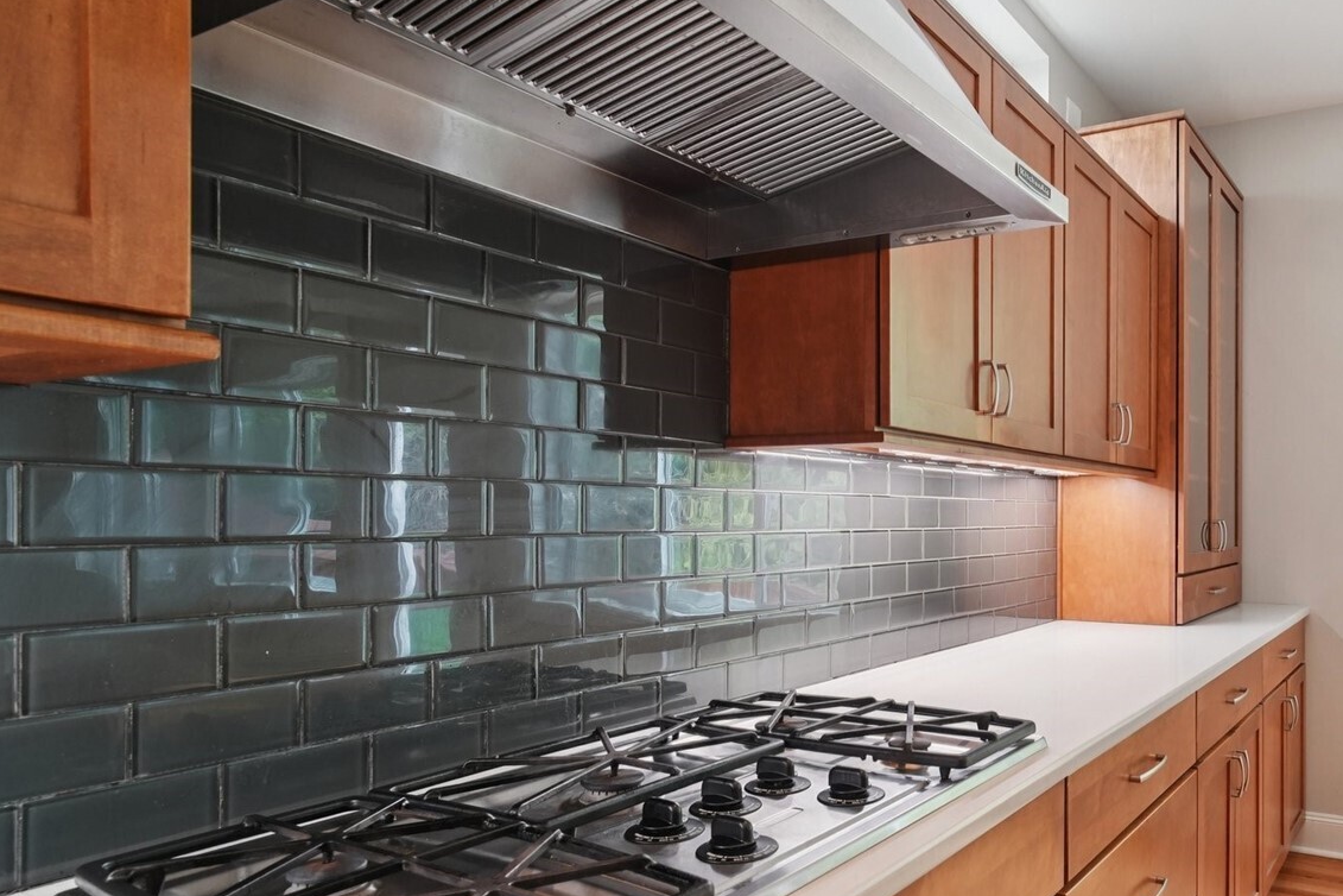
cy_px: 535
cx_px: 987
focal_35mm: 24
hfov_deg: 69.5
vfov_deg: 52.8
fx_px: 895
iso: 1600
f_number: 8
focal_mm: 16
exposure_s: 1/25
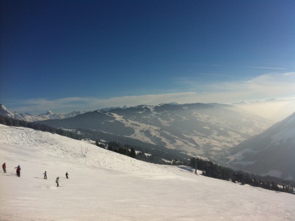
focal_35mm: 35
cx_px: 148
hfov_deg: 52.7
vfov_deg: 40.6
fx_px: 298
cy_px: 110
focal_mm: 3.85
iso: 80
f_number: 2.8
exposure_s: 1/5027
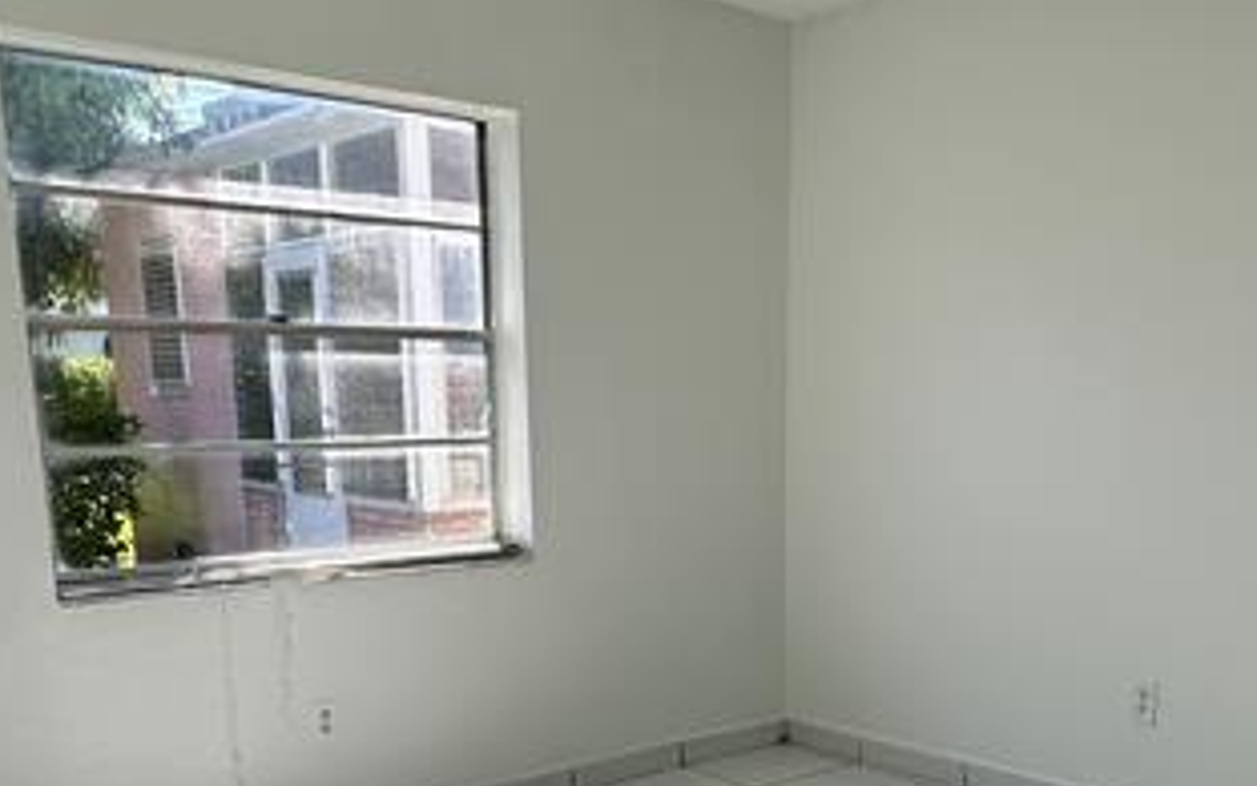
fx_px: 1302
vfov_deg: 32.1
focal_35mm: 38
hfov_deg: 51.2
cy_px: 693
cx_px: 753
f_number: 2.2
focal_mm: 2.22
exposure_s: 1/361
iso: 40
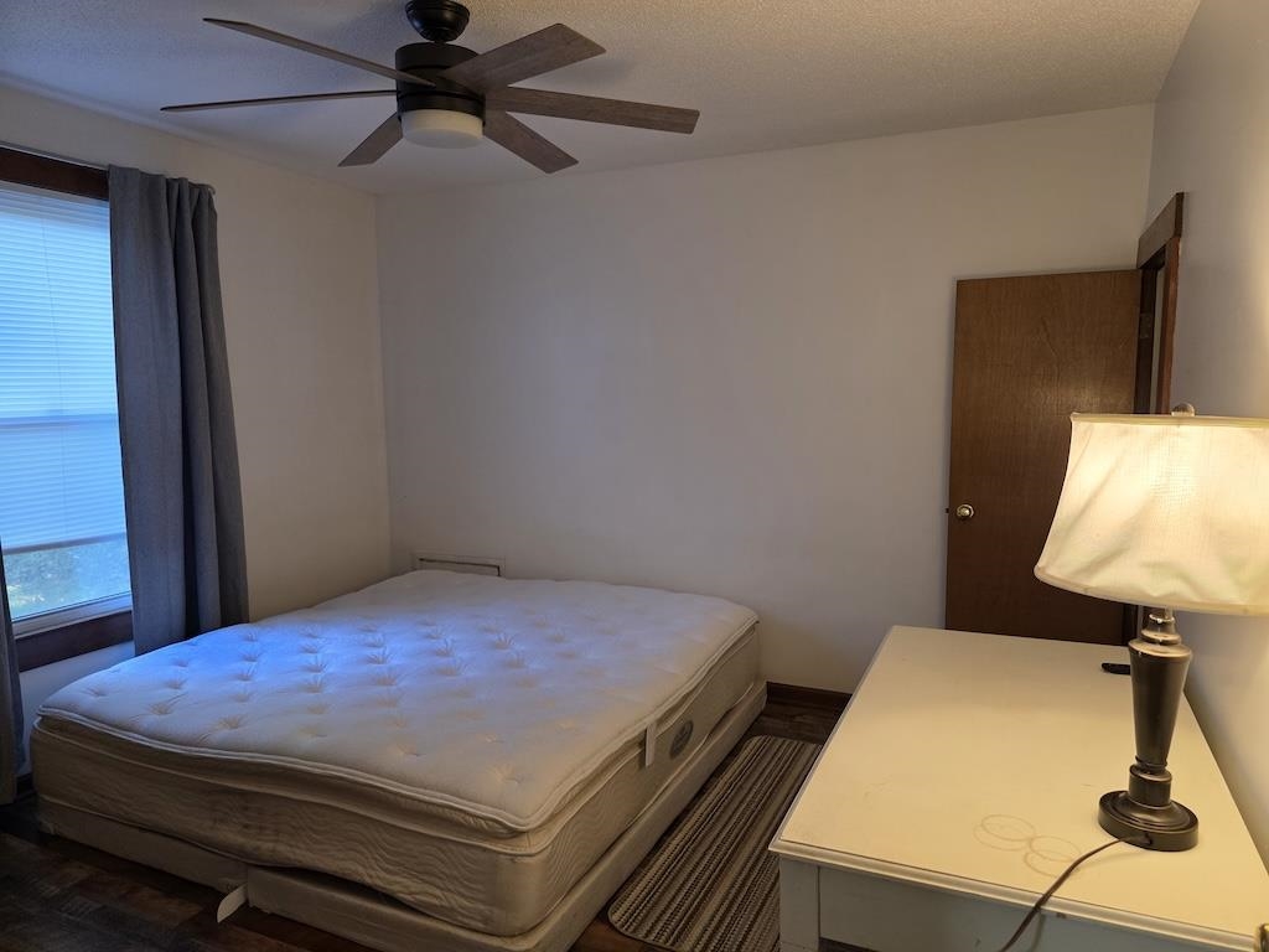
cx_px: 634
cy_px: 476
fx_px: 843
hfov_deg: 73.9
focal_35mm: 23
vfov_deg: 58.9
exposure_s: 1/120
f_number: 1.7
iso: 250
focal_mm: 6.3
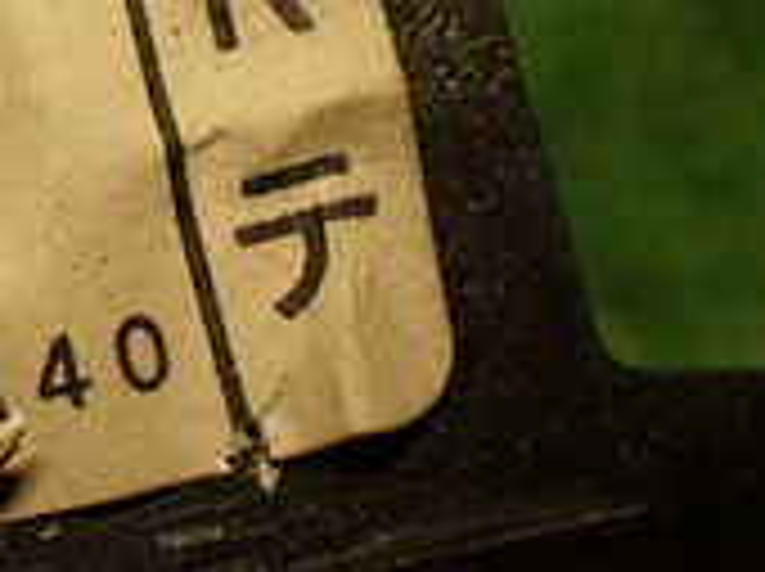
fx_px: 2339
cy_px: 185
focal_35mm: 106
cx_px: -270
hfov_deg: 17.3
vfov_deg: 13.9
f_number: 2.3
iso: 200
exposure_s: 1/40
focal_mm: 5.4
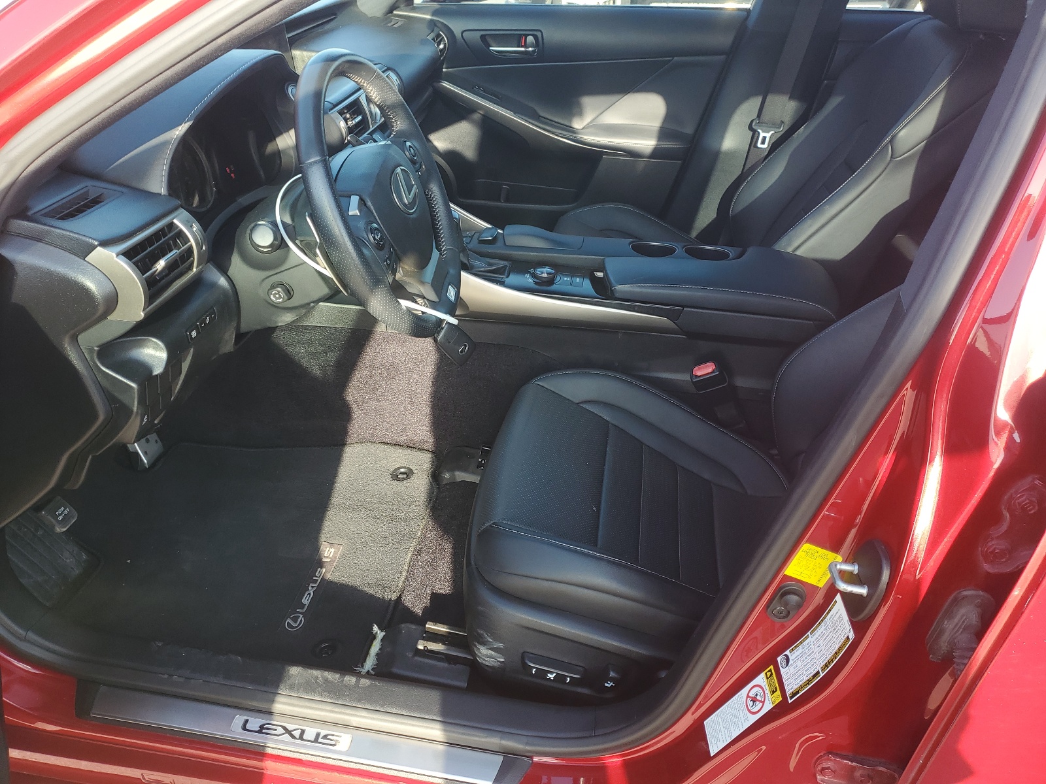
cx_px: 523
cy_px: 392
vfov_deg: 53.1
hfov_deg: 67.3
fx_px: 786
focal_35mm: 26
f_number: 1.5
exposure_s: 1/169
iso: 50
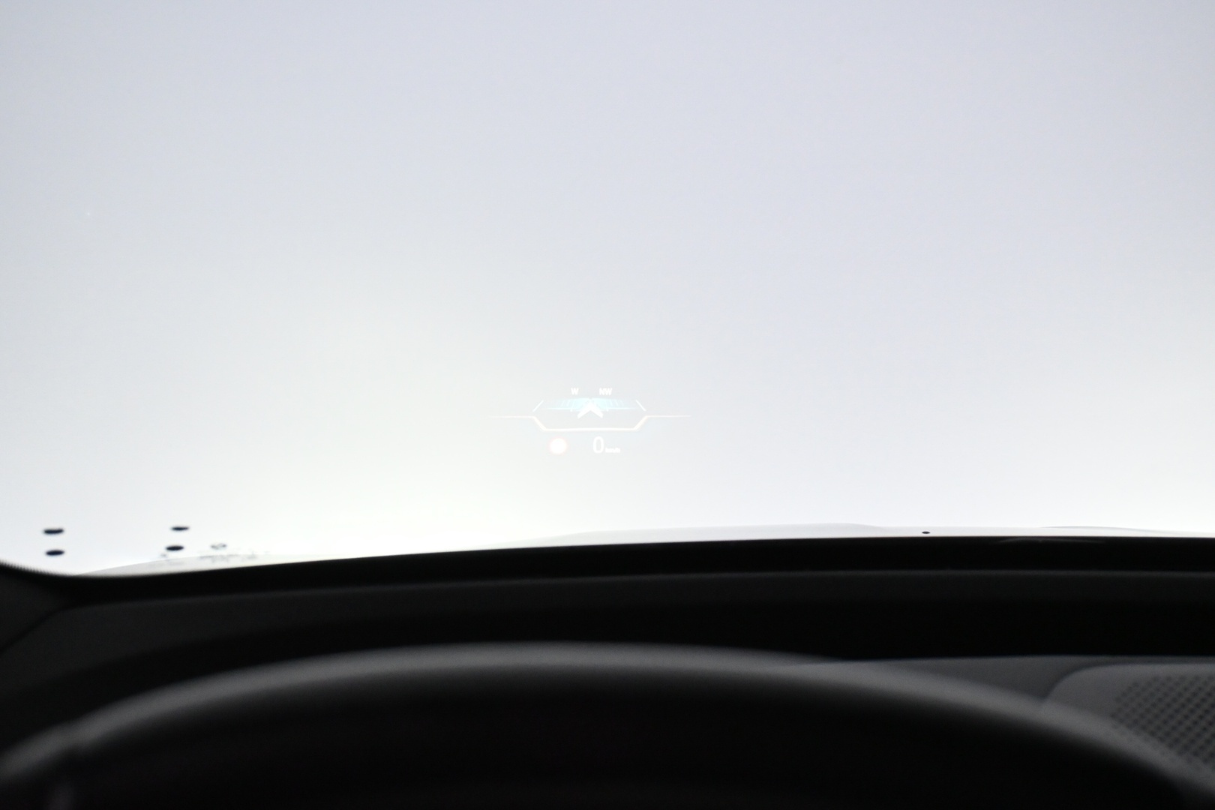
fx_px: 1519
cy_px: 405
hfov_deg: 43.6
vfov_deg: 29.9
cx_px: 608
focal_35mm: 45
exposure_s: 1/125
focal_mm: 30
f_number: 5.6
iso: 4000
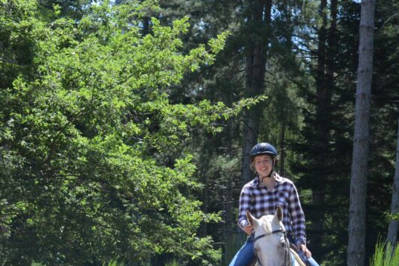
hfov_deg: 16.0
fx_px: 1419
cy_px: 238
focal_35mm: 128
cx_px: 144
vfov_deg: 10.7
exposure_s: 1/640
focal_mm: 44
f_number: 6.3
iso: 1600
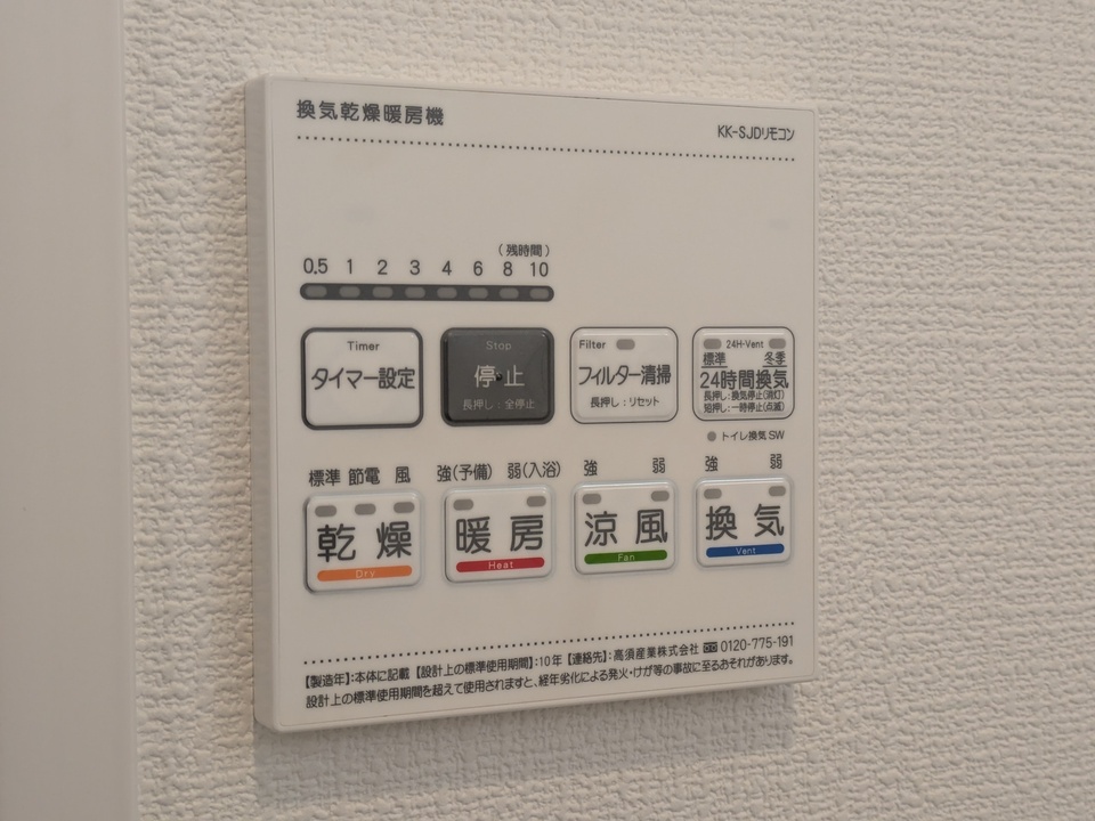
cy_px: 410
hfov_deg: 37.5
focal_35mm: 51
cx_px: 548
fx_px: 1613
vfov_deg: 28.6
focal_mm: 5.43
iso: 108
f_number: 1.89
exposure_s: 1/120
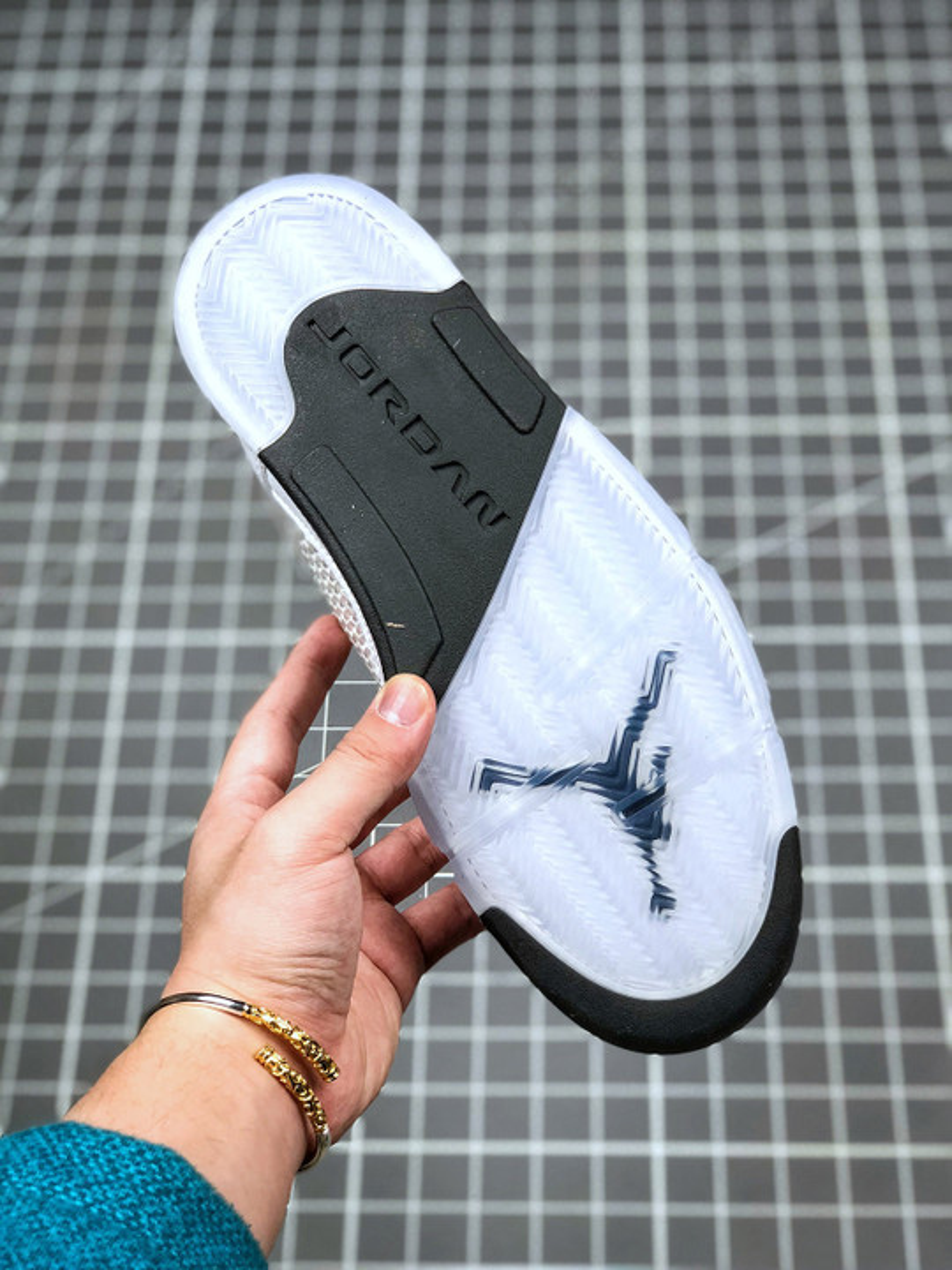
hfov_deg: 25.7
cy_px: 635
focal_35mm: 57
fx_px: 2090
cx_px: 476
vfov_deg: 33.8
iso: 40
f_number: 2.8
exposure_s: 1/50
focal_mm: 6.6
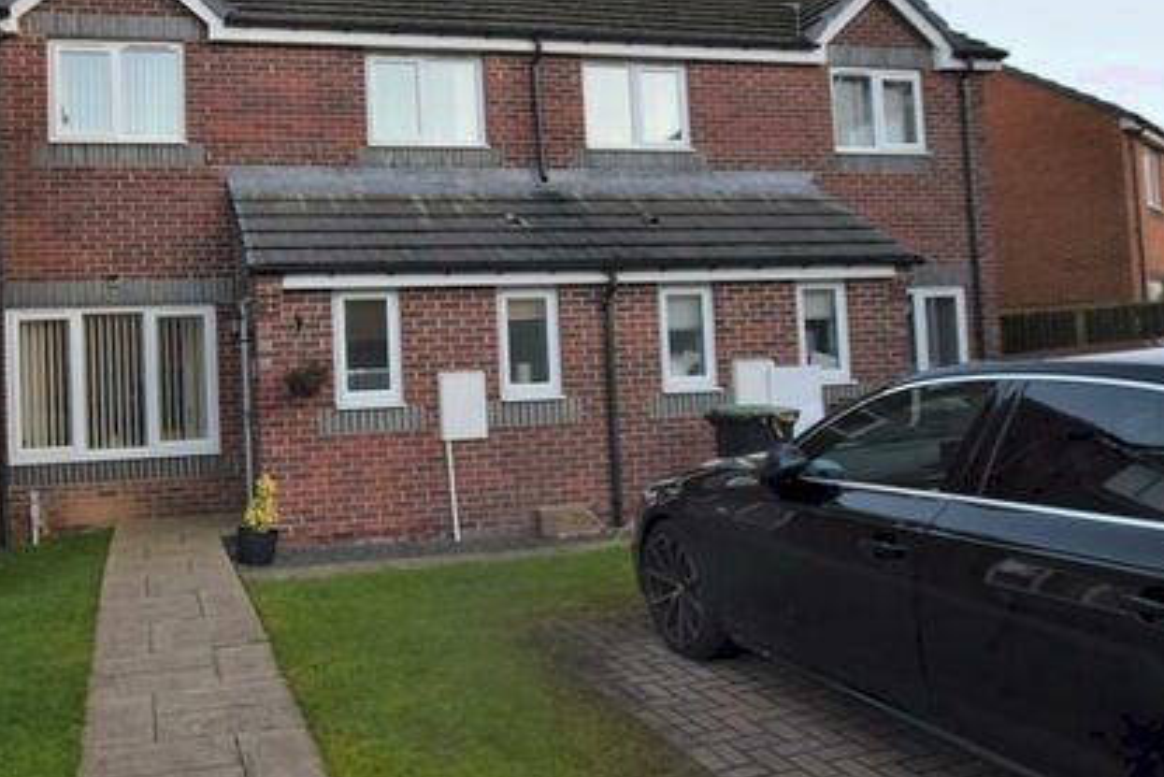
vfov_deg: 46.4
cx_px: 370
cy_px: 310
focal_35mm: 28
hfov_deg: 63.7
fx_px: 901
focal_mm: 11
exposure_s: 1/125
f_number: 5.6
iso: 400
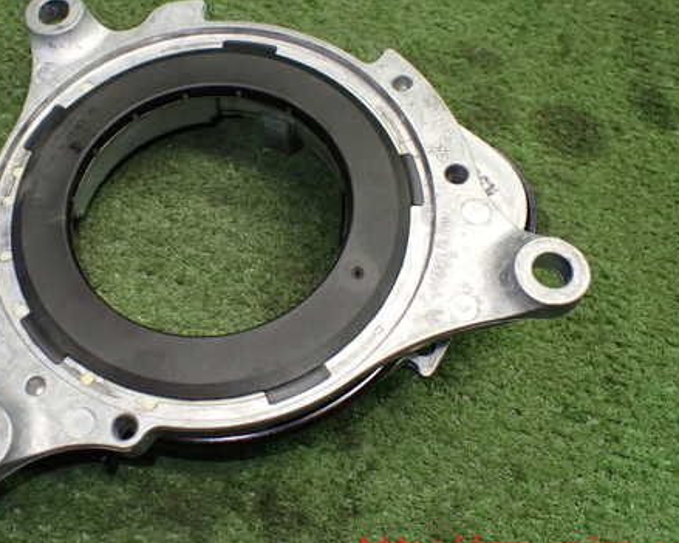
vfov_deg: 37.2
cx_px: 246
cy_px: 223
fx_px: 804
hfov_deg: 45.3
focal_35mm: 40
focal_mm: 5.4
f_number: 2.3
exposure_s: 1/125
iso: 500
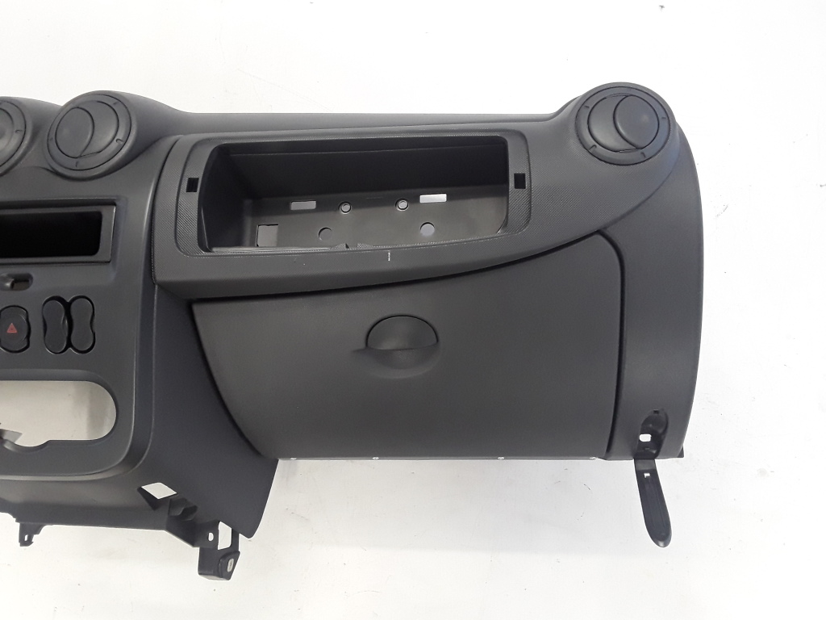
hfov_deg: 65.3
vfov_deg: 51.4
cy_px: 310
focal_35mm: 27
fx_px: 644
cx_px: 413
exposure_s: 1/33
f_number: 1.9
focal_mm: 2.91
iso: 160
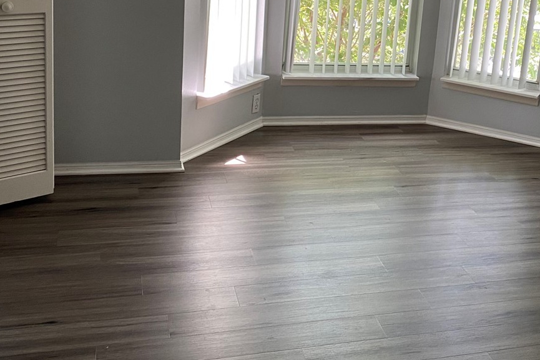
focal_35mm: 50
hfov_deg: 38.6
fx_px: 750
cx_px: 403
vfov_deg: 26.5
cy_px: 75
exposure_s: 1/60
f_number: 1.8
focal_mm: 4.25
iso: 160
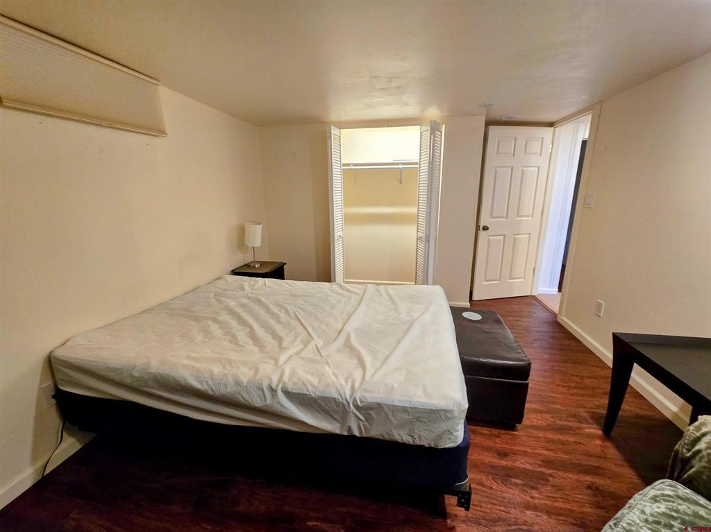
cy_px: 266
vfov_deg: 89.9
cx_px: 356
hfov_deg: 106.2
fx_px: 267
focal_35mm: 13
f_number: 2.2
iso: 250
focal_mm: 2.2
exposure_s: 1/60
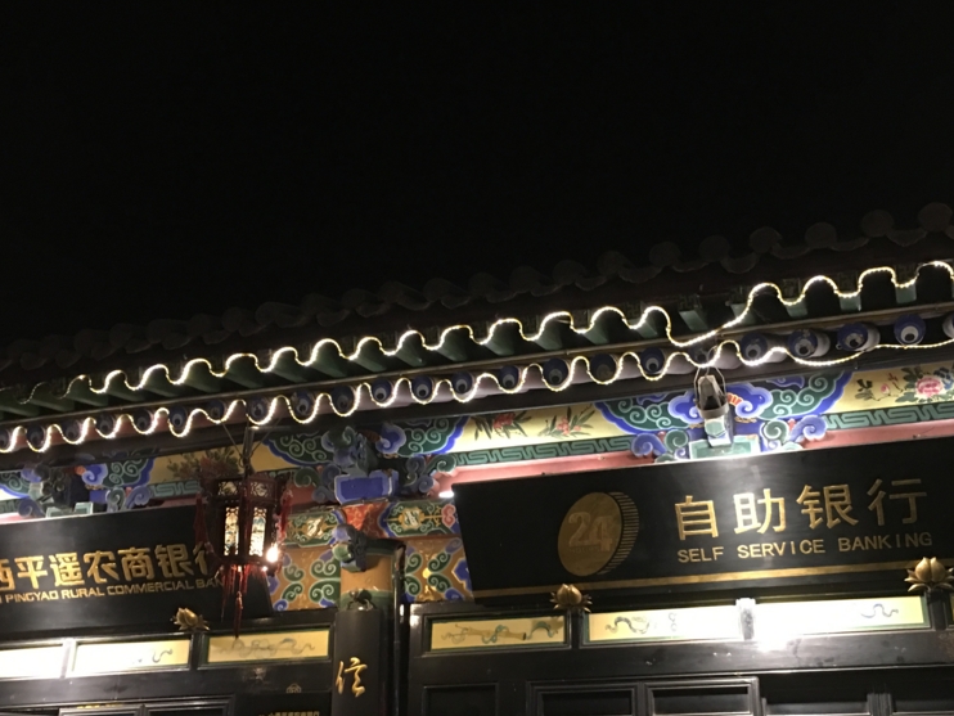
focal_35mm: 40
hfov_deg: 46.6
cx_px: 548
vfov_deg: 35.8
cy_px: 446
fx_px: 1103
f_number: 2.2
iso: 100
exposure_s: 1/8
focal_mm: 4.15
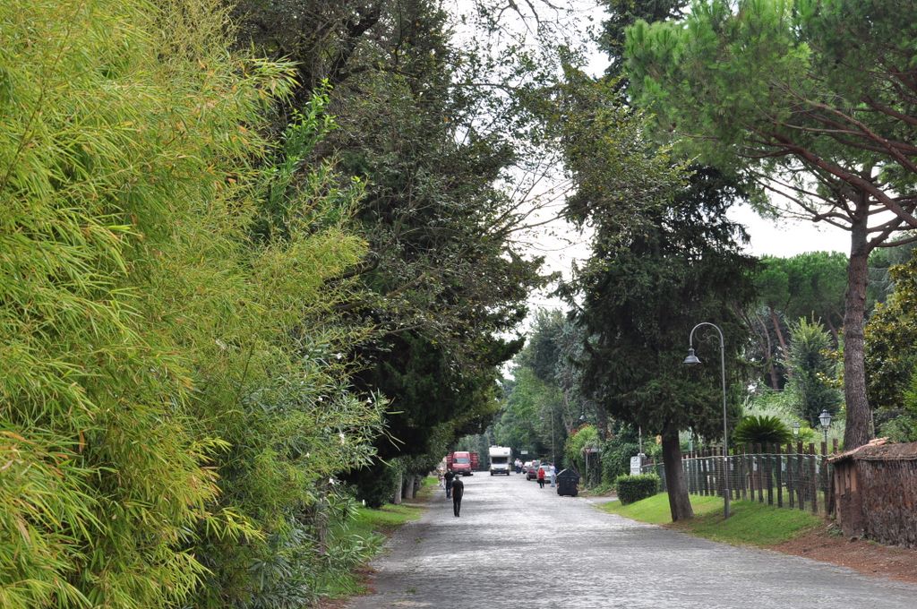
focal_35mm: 78
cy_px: 304
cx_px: 458
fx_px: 1984
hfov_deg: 26.0
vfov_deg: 17.4
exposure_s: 1/125
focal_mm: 52
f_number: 9
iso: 200
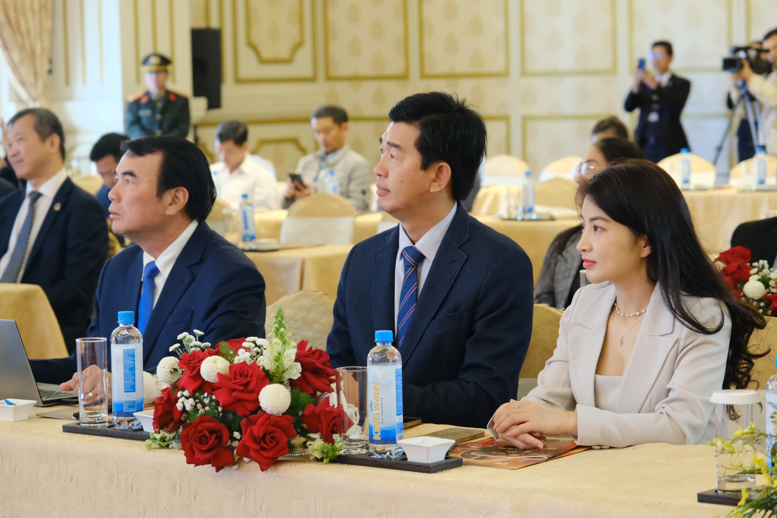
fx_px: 2115
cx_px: 388
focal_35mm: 98
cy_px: 259
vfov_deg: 14.0
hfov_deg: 20.8
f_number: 4.5
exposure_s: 1/50
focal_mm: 65.2
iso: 3200
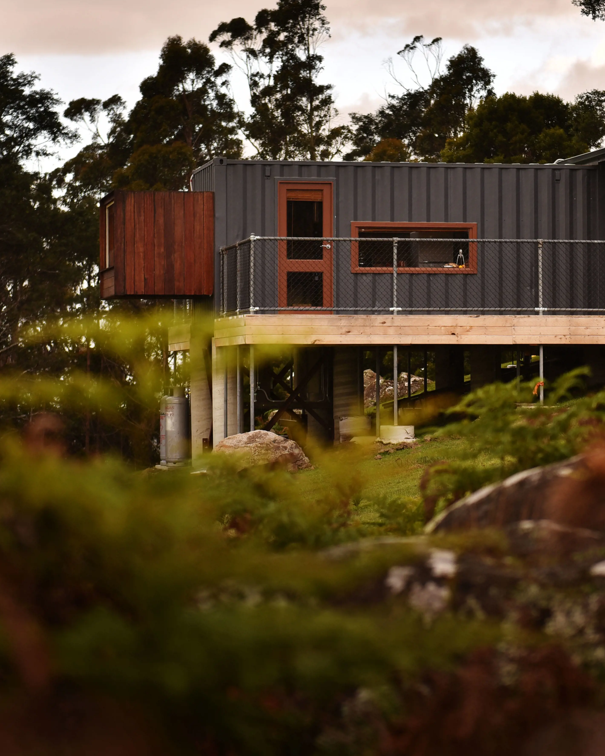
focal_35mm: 97
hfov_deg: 15.9
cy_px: 353
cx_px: 354
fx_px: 2171
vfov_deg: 19.8
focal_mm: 62
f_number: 2.8
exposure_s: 1/250
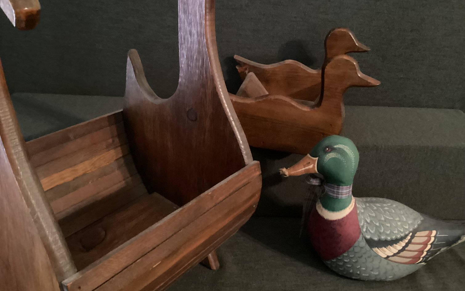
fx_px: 418
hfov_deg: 58.1
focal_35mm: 33
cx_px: 233
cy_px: 125
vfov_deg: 38.3
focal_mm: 3.3
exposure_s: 1/15
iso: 800
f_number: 2.4
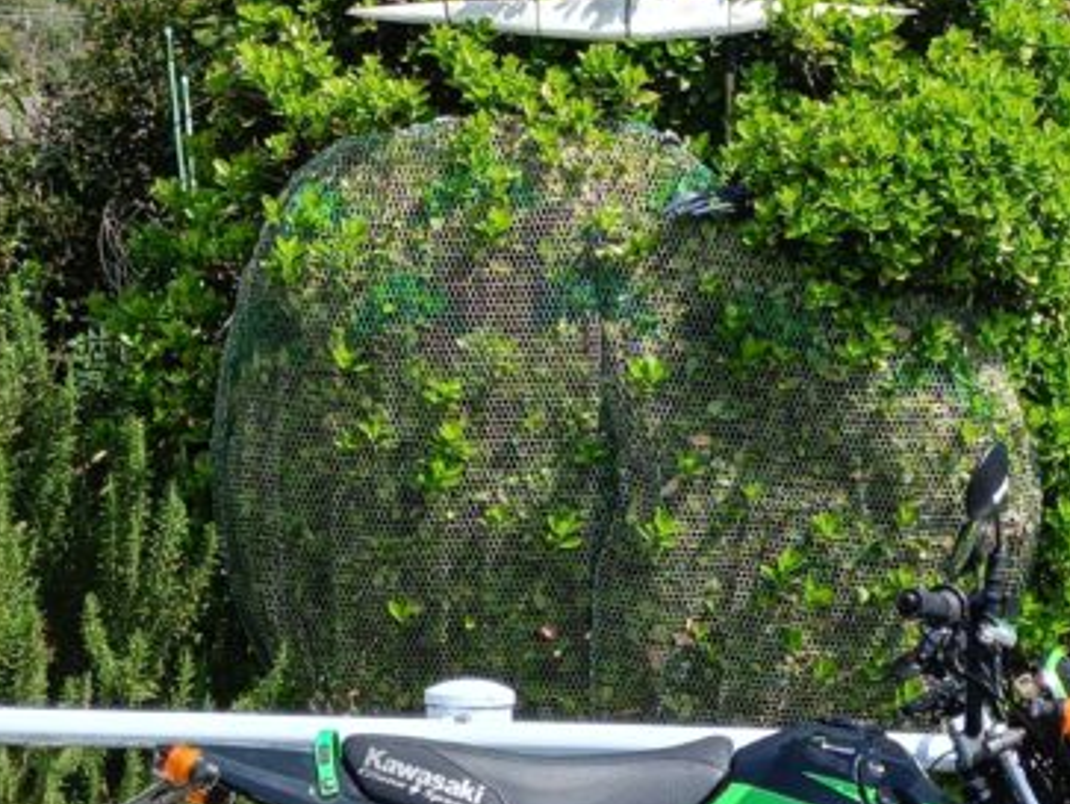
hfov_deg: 12.7
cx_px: 802
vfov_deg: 9.6
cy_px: 474
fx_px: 4796
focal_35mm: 155
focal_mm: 4.7
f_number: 1.7
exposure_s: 1/684
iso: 64
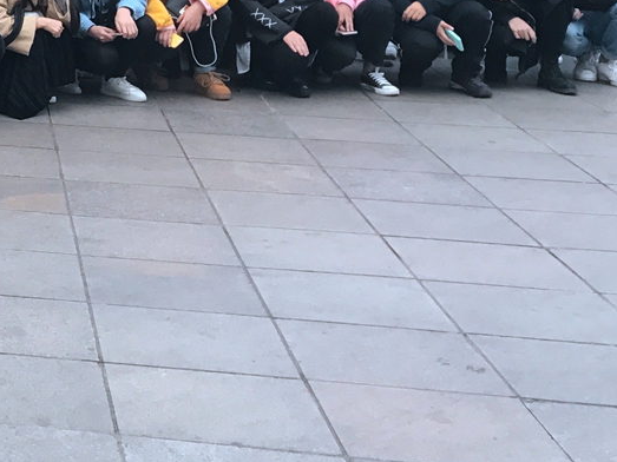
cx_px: -373
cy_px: -137
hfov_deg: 17.9
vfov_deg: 14.9
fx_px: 1693
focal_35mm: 95
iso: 25
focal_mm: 3.99
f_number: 1.8
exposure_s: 1/100
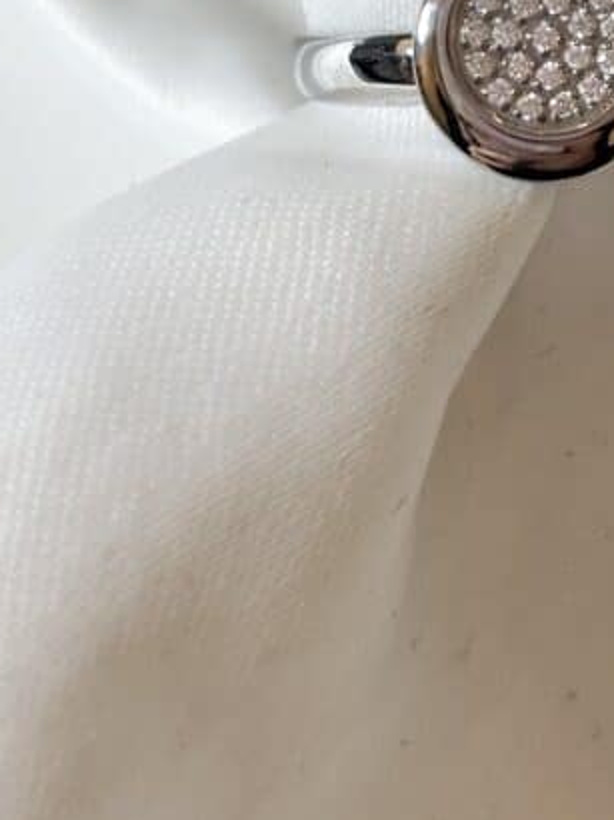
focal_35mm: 130
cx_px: 576
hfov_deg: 11.3
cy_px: 14
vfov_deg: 14.9
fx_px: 3078
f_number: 1.6
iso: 25
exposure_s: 1/145
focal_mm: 5.96
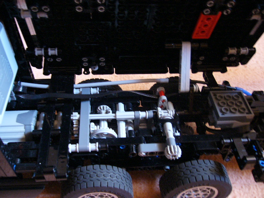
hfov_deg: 52.6
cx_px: 132
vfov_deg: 40.7
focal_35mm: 35
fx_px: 267
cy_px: 99
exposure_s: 1/10
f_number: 2.8
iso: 200
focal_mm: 5.8
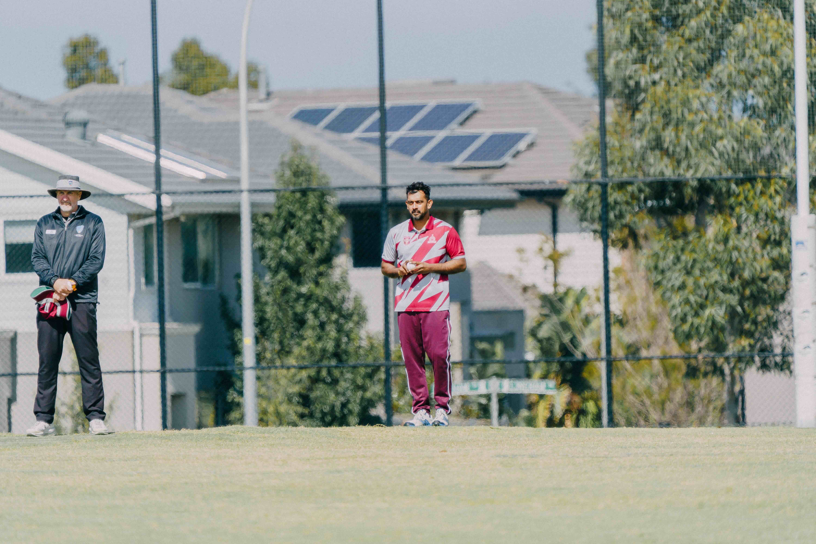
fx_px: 13599
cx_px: 408
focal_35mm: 600
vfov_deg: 2.3
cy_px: 272
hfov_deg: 3.4
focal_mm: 600
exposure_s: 1/1000
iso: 250
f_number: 6.3
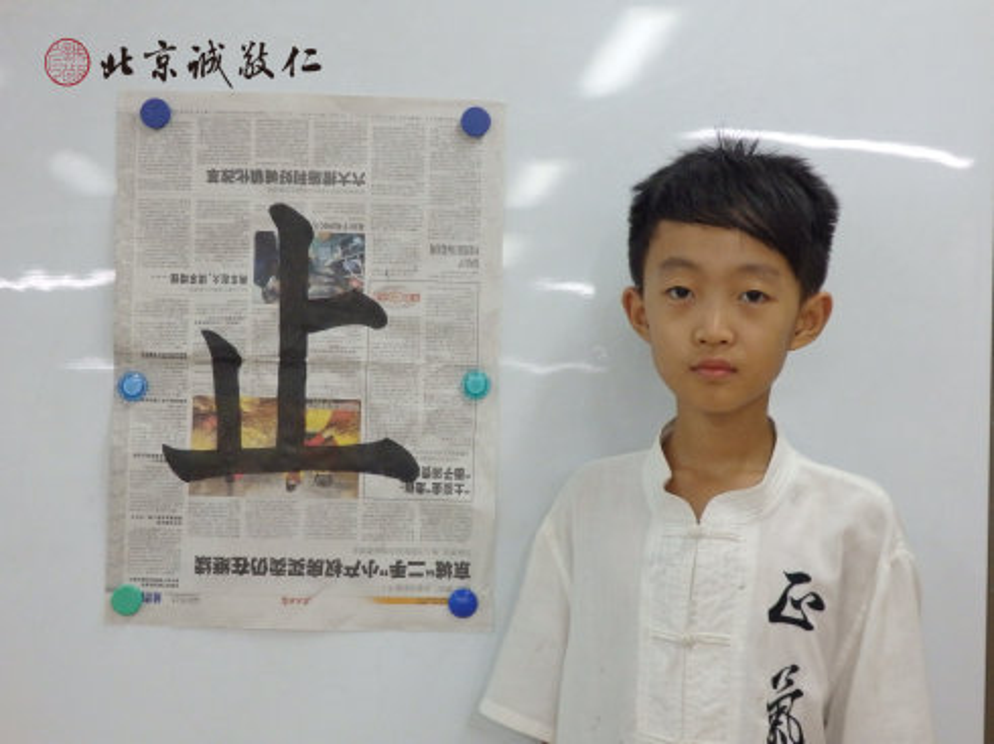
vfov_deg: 29.7
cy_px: 372
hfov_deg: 38.9
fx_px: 1406
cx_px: 497
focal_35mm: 49
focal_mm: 8.9
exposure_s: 1/80
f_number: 4
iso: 800
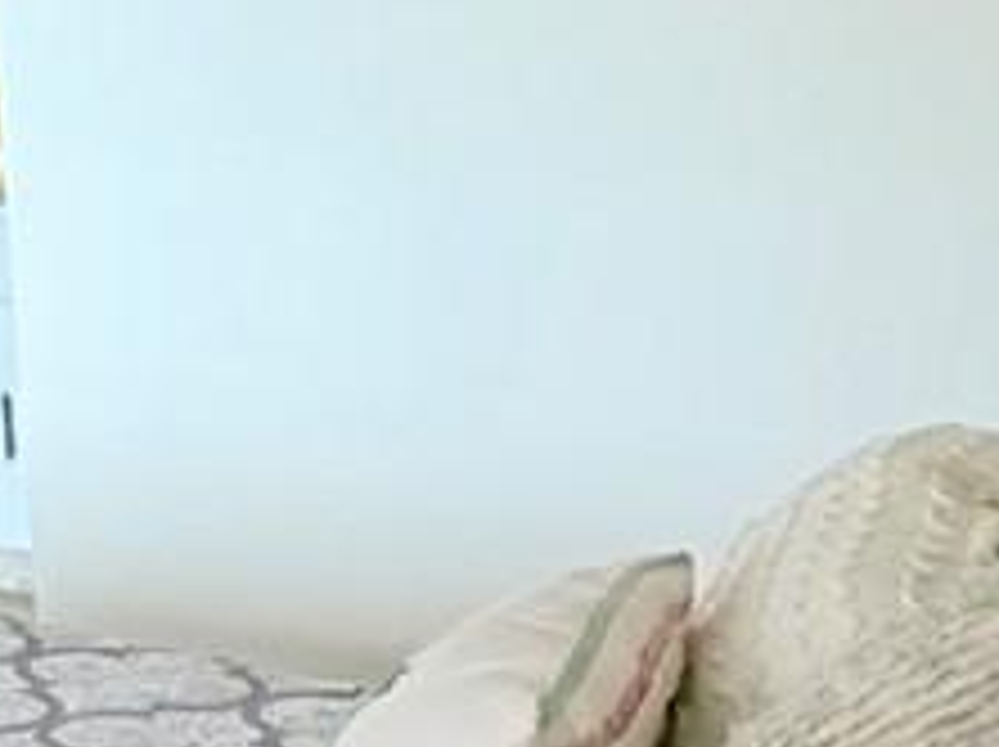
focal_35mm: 101
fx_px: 2912
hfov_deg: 14.4
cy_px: -621
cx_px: -1264
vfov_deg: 13.1
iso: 160
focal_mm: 2.22
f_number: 2.2
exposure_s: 1/120
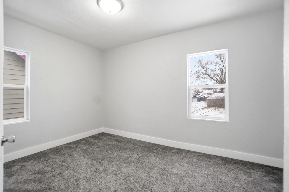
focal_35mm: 15
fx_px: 120
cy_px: 96
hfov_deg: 100.4
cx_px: 144
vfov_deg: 77.3
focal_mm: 10
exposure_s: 1/350
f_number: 5.6
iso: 125
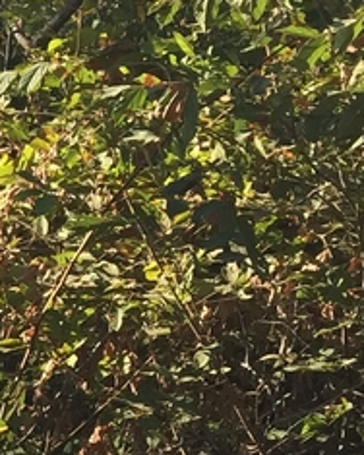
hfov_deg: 9.0
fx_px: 2074
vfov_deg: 12.3
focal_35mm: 154
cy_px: 521
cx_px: -536
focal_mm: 4.15
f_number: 2.2
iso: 32
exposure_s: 1/455
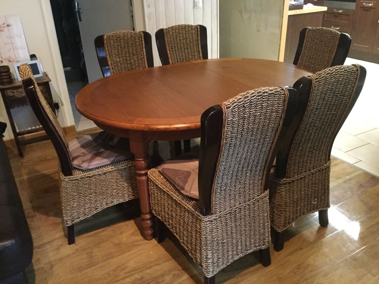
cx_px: 190
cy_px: 142
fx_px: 339
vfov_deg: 45.4
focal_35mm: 31
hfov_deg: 58.4
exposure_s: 1/17
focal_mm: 3.3
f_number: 2.4
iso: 320
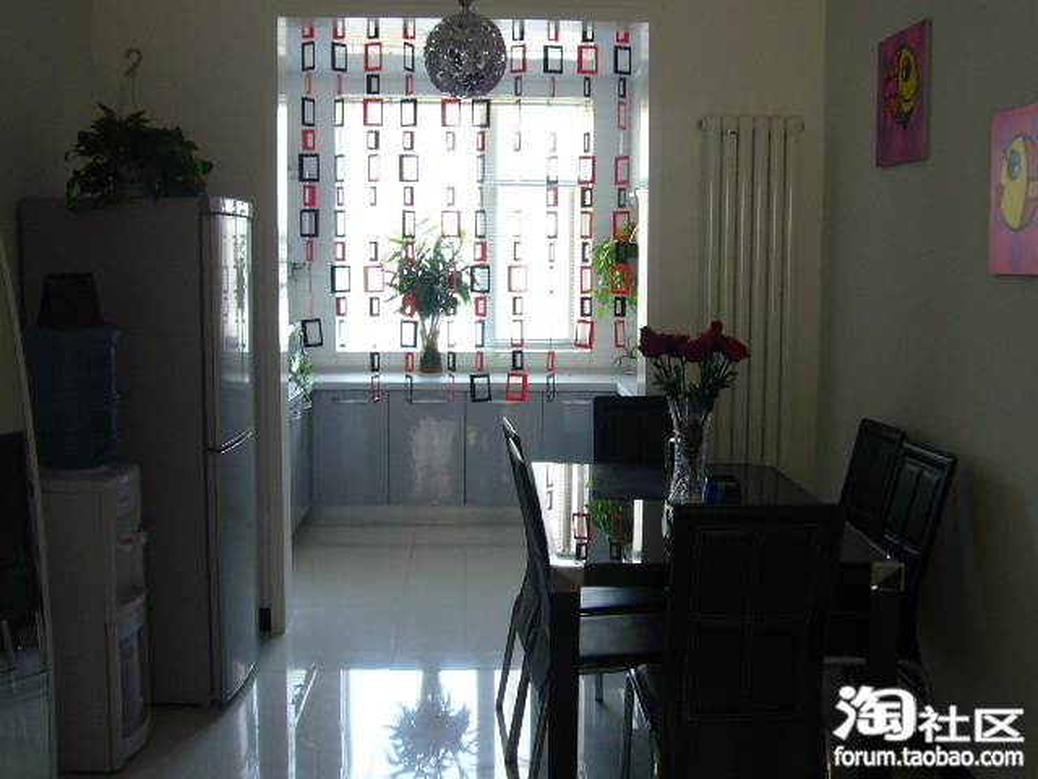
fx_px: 1199
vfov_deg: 36.0
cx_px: 519
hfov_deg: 46.8
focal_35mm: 40
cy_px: 390
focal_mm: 4.7
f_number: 2.8
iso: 100
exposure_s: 1/15
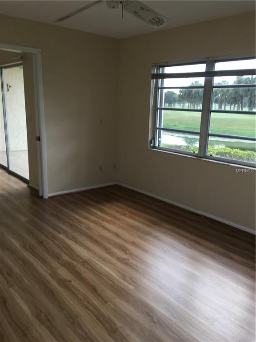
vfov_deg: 61.7
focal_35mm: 29
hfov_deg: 48.2
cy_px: 171
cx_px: 128
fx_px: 286
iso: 32
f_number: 2.2
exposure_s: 1/120
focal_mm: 4.15
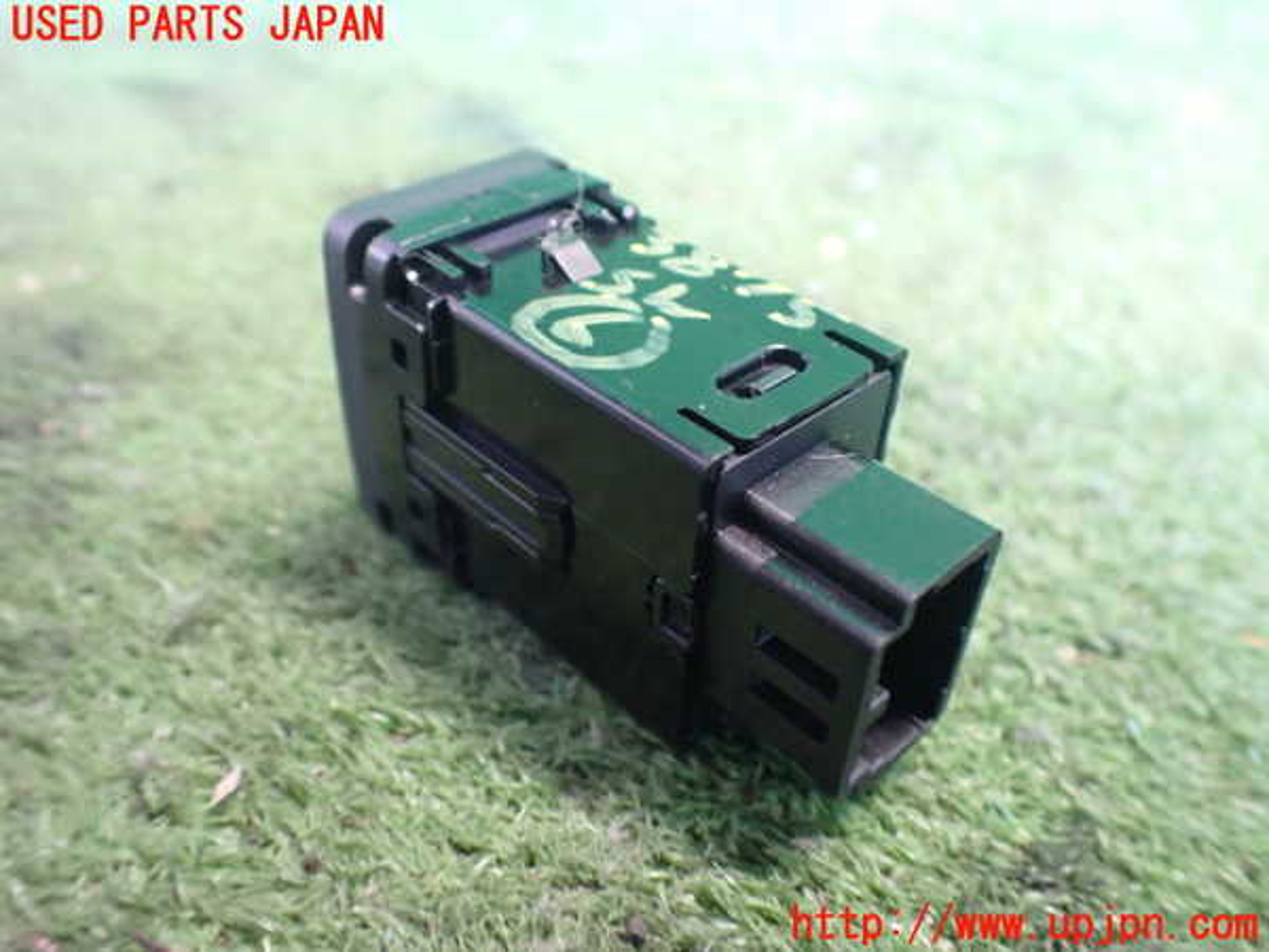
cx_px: 634
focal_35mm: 30
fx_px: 1100
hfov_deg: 60.0
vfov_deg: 46.8
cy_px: 476
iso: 1000
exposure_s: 1/30
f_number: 2.3
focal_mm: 5.4
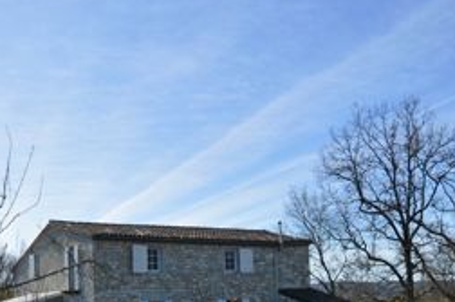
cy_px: 286
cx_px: 223
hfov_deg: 46.5
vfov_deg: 30.1
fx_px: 530
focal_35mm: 42
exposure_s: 1/250
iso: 100
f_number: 8
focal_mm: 10
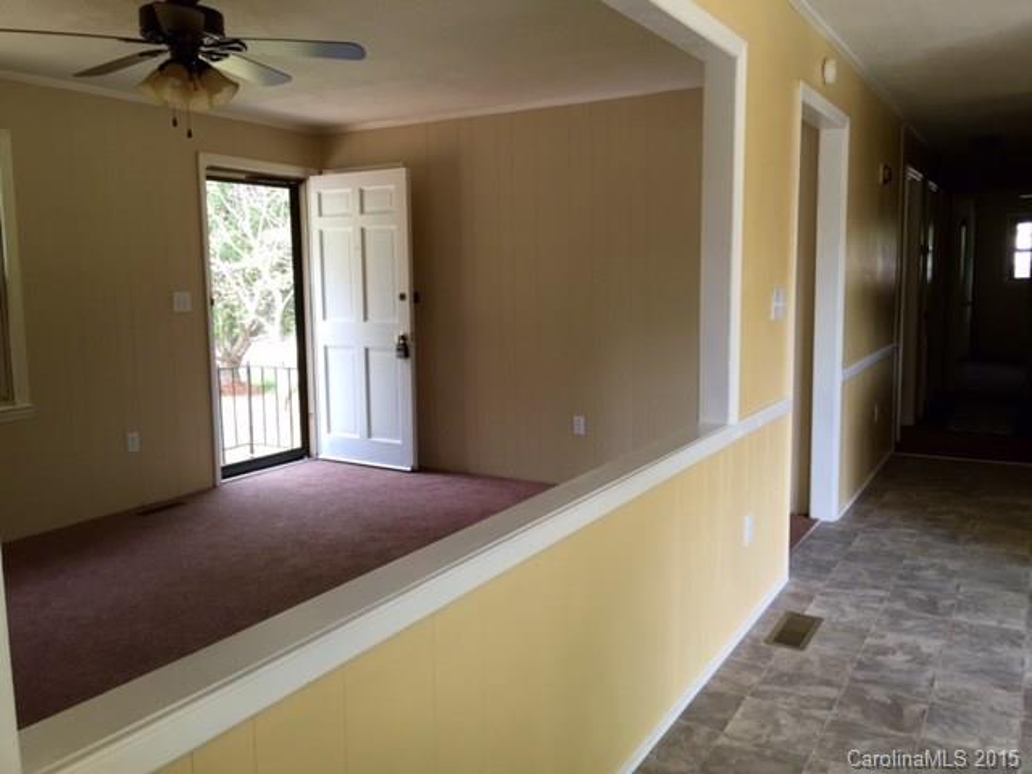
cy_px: 387
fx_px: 865
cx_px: 516
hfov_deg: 61.7
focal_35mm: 29
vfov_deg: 48.2
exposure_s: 1/40
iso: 32
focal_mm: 4.15
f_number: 2.2
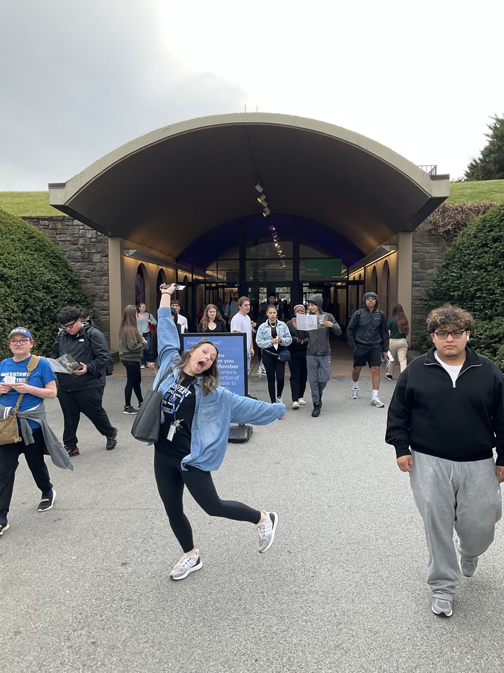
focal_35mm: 29
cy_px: 336
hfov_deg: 48.2
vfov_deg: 61.7
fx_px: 563
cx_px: 252
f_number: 1.8
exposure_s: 1/241
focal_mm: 3
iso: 20
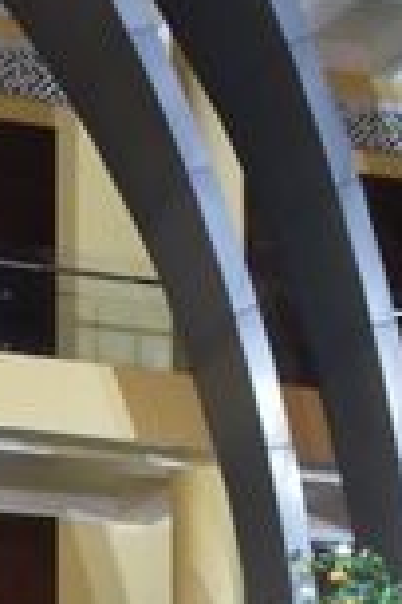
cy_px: 797
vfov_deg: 12.4
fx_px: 2697
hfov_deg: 8.5
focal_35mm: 161
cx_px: 229
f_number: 4
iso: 2500
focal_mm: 38
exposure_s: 1/125
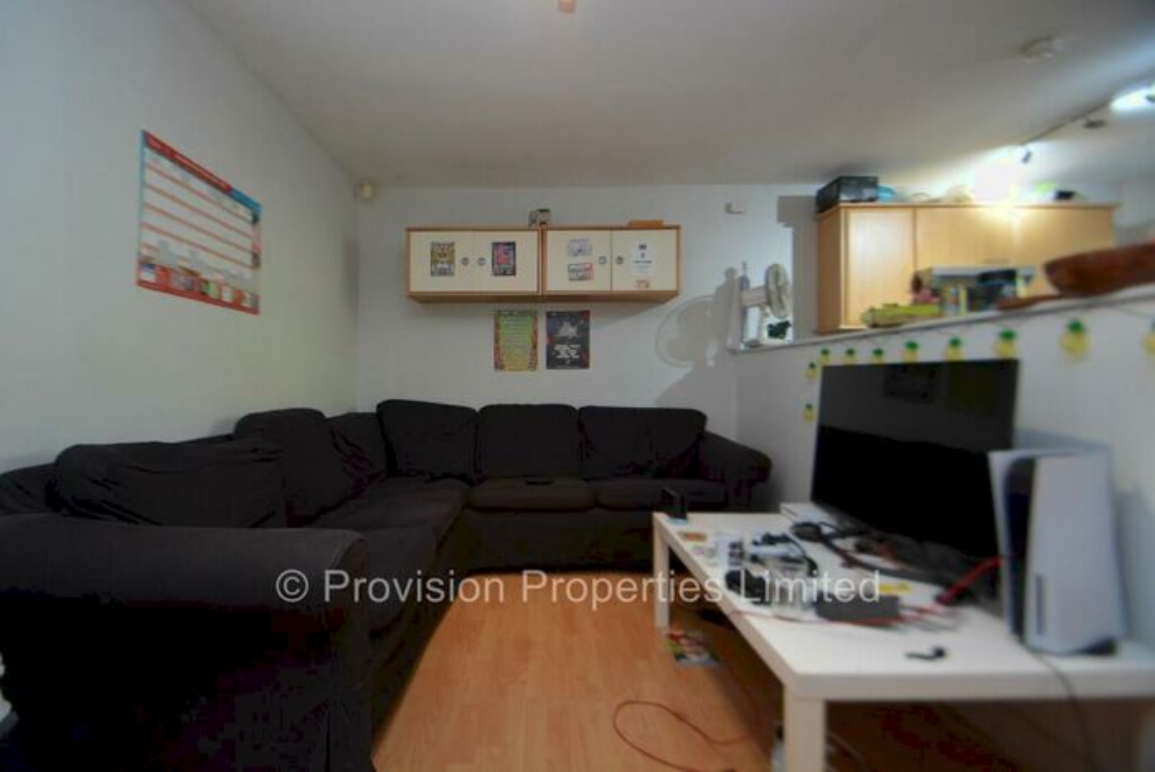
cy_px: 386
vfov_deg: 77.4
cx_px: 578
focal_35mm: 15
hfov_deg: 100.3
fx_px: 482
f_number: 3.5
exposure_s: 1/45
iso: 800
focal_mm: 10
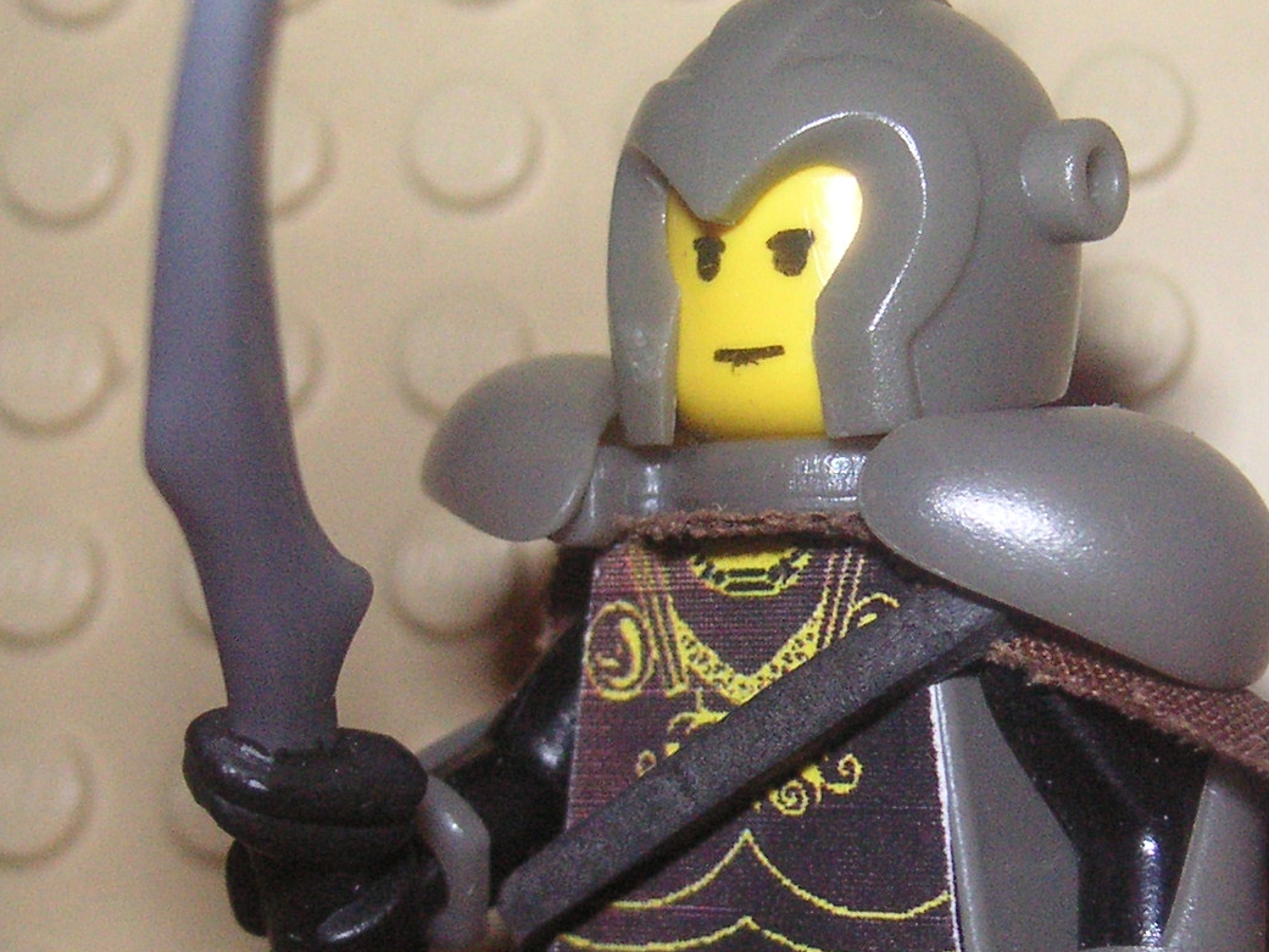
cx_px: 870
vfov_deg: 16.2
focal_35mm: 91
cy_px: 562
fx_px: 3336
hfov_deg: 21.4
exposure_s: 1/45
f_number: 6.7
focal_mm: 6.1
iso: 160
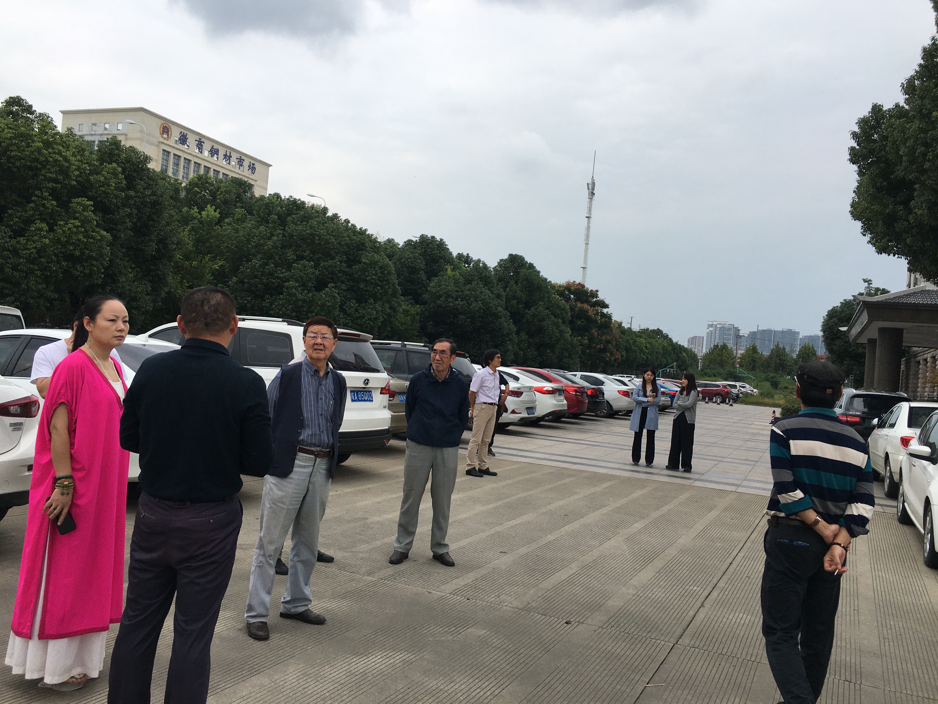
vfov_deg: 48.2
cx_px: 469
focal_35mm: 29
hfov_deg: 61.7
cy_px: 352
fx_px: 786
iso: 25
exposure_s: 1/625
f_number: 2.2
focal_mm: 4.15
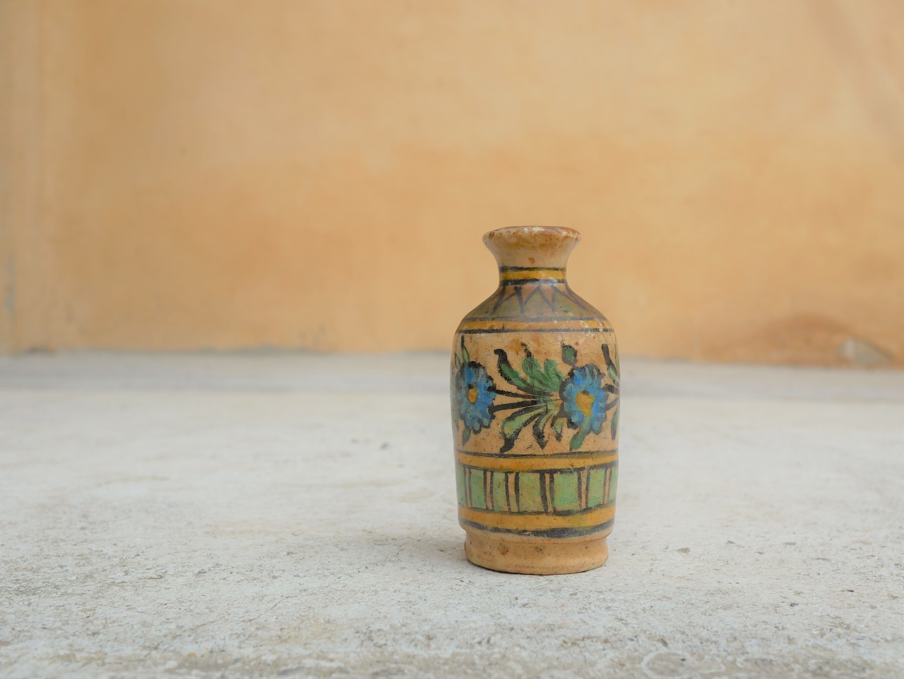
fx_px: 1045
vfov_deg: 36.0
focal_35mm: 40
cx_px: 452
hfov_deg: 46.8
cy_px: 340
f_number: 4
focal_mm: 20
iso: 200
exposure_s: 1/500
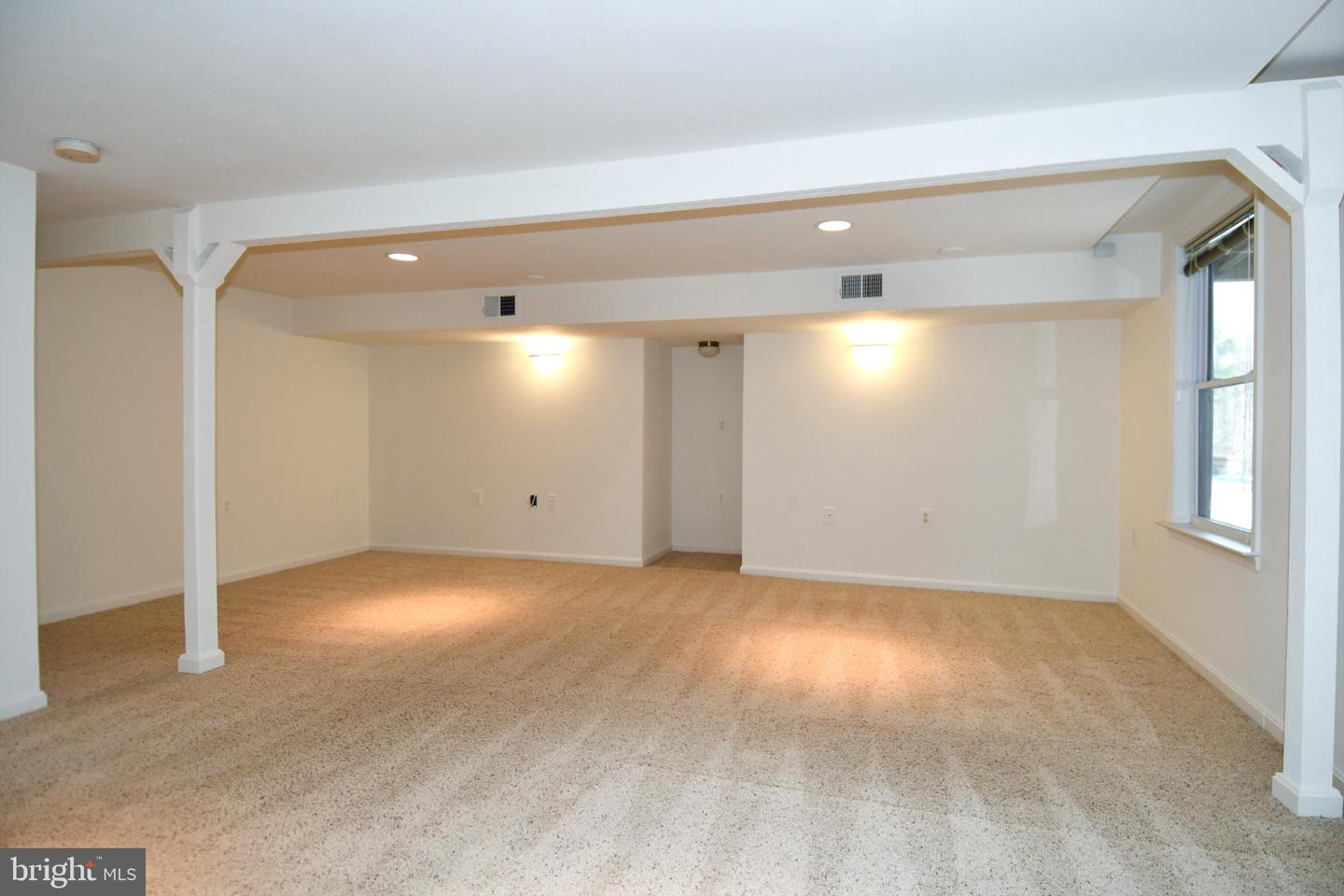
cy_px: 448
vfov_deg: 67.4
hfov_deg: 90.0
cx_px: 672
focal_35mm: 18
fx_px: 672
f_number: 4
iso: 450
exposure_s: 1/60
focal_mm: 12
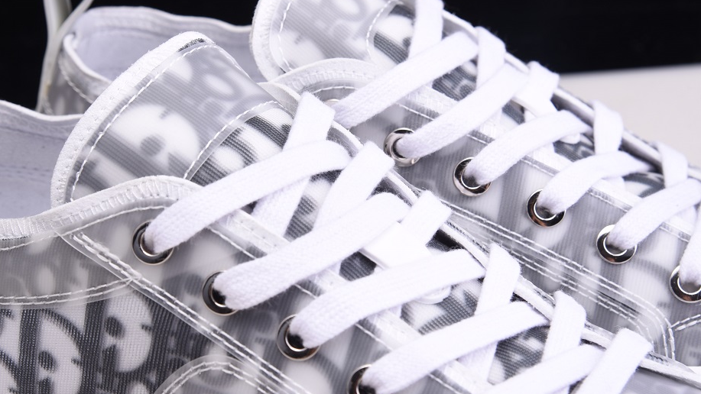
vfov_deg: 11.3
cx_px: 286
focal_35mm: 107
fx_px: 1989
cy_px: 185
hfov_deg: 20.0
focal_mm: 78
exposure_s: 1/125
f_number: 11
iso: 100
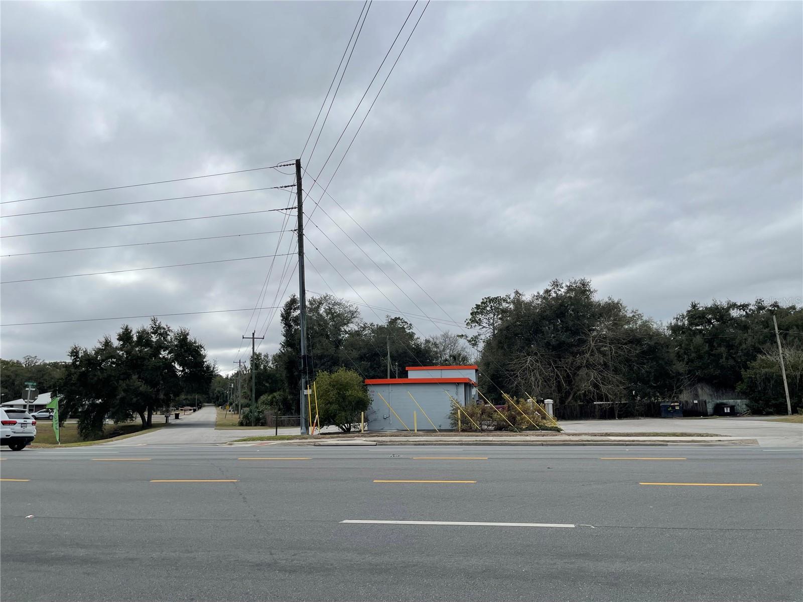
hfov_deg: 69.4
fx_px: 580
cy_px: 301
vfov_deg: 54.9
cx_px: 402
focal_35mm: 25
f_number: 1.6
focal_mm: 5.1
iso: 32
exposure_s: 1/6250
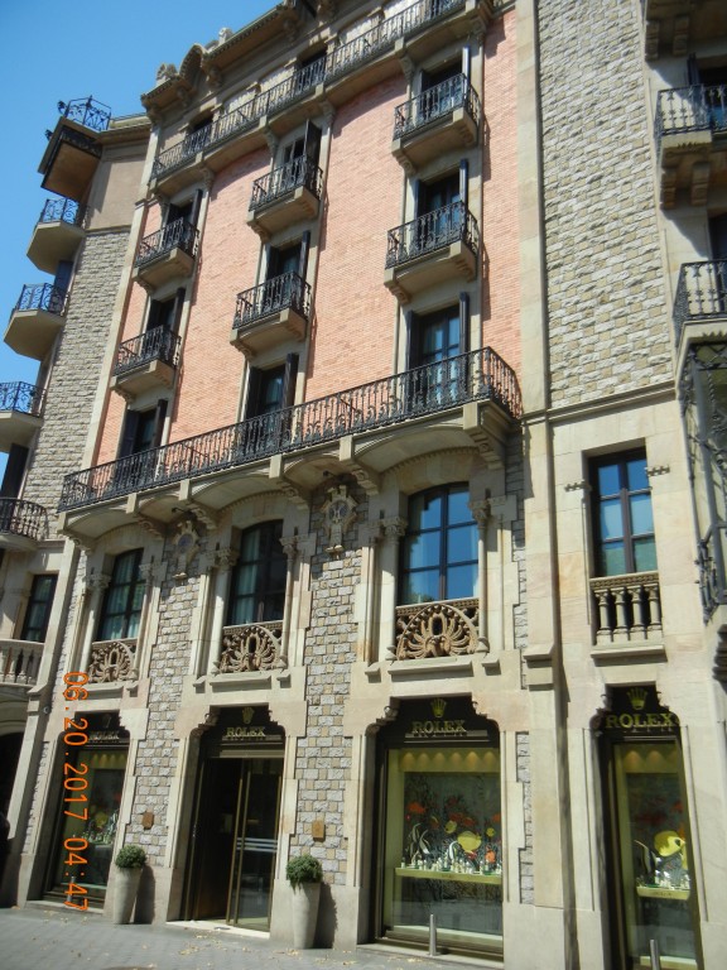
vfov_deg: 60.0
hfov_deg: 46.8
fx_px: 840
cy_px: 485
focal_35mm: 30
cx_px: 364
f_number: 7
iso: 160
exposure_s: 1/317
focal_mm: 5.4
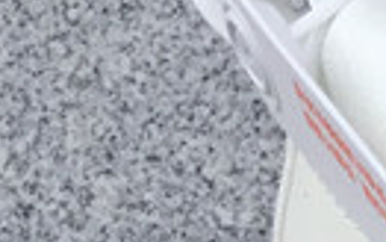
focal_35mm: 225
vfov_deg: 5.6
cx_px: 1096
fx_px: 2368
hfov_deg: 8.1
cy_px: 592
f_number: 2.4
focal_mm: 3.3
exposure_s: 1/506
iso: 25
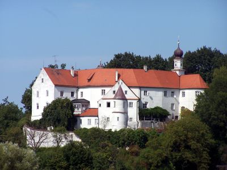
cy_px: 85
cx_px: 114
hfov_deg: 6.9
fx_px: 1889
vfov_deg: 5.2
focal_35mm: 288
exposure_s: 1/750
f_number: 5
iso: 80
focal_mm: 47.7
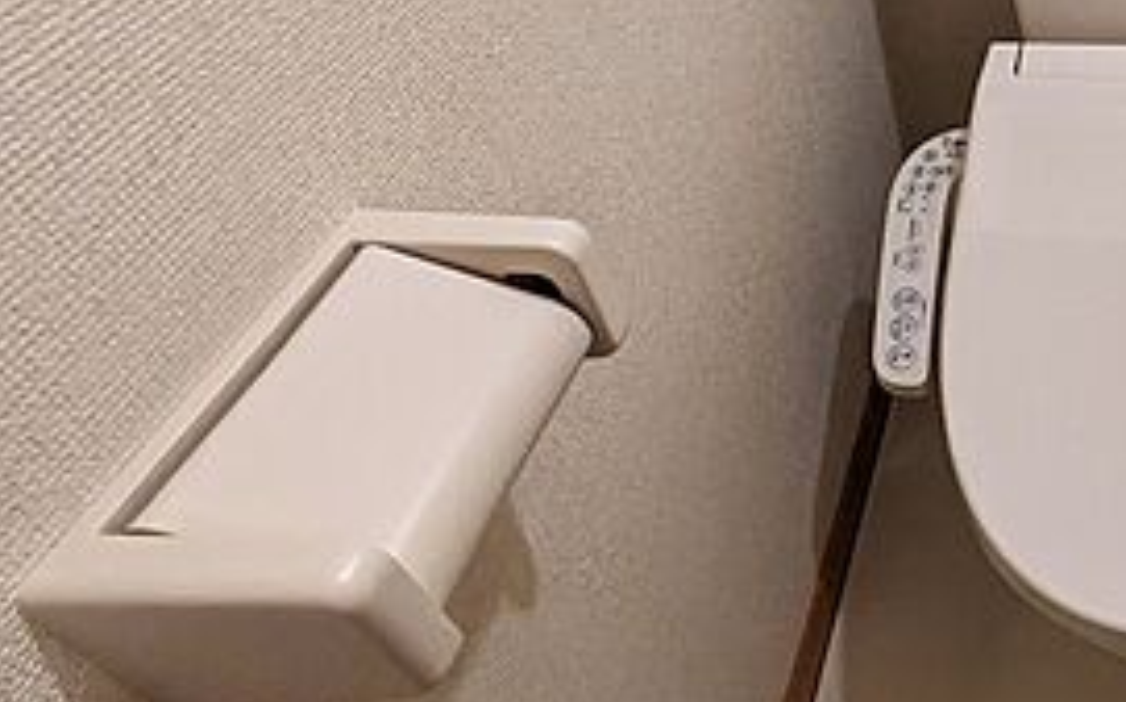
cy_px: 154
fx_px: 1073
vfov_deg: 35.2
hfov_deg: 45.7
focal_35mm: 35
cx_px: 1149
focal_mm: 1.83
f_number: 2.2
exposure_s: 1/120
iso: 954
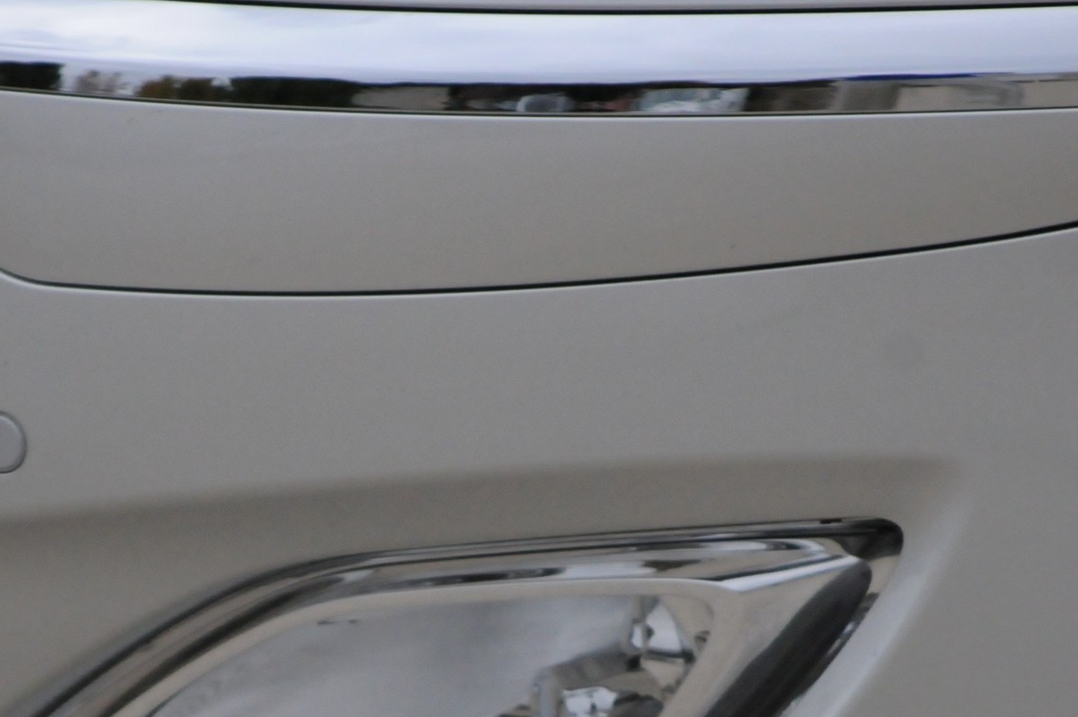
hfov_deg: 4.9
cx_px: 391
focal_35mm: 419
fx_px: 12536
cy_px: 710
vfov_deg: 3.3
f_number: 8
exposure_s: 1/2500
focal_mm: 135
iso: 2000
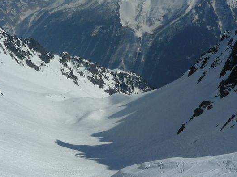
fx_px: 383
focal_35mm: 56
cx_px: 95
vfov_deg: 26.0
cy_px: 110
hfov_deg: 34.3
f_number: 8
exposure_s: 1/1000
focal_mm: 4.4
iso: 100
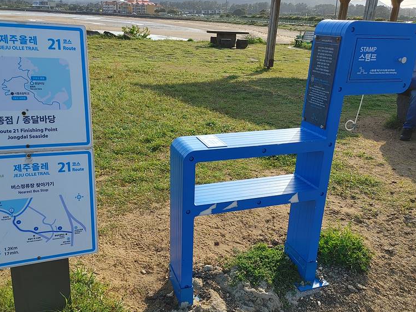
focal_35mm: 31
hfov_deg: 58.3
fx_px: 372
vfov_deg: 45.4
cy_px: 167
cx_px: 202
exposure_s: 1/1235
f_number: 1.8
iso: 50
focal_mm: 4.81
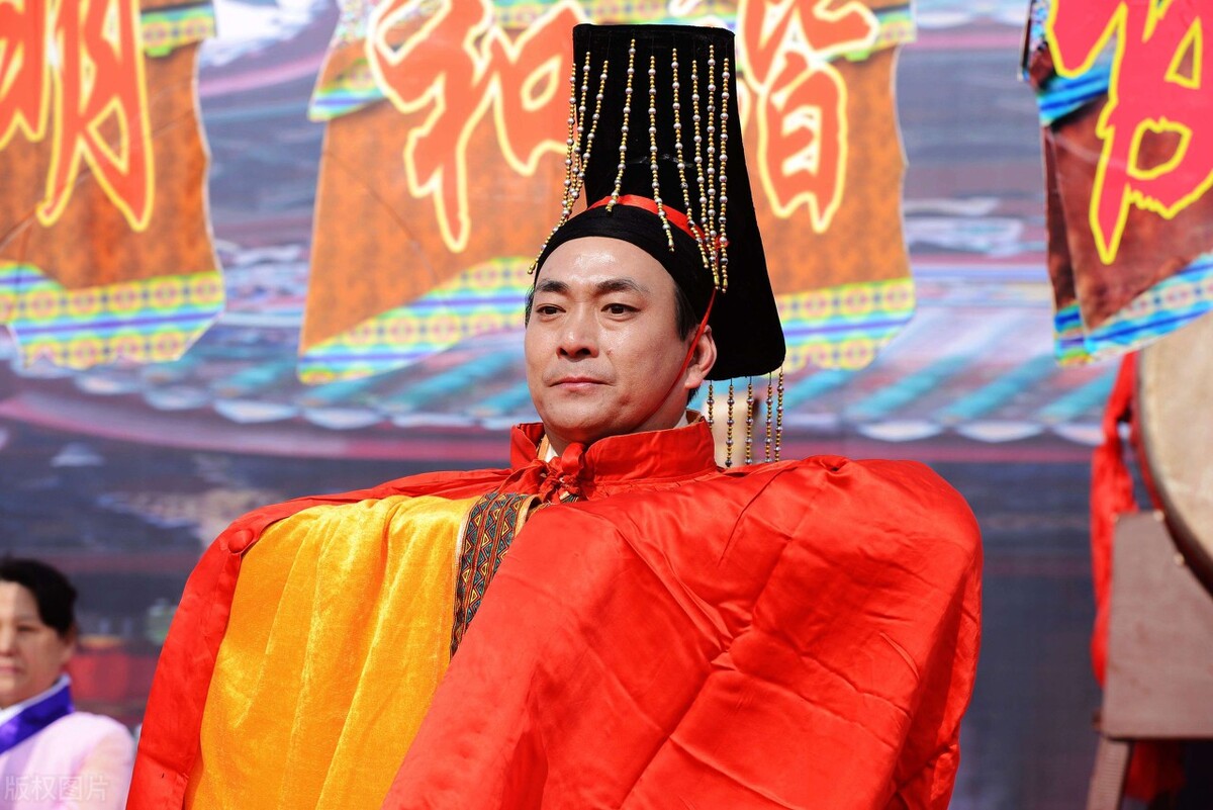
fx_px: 4719
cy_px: 405
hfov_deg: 14.6
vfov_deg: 9.8
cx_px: 606
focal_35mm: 140
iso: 100
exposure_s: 1/320
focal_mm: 140
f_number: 9
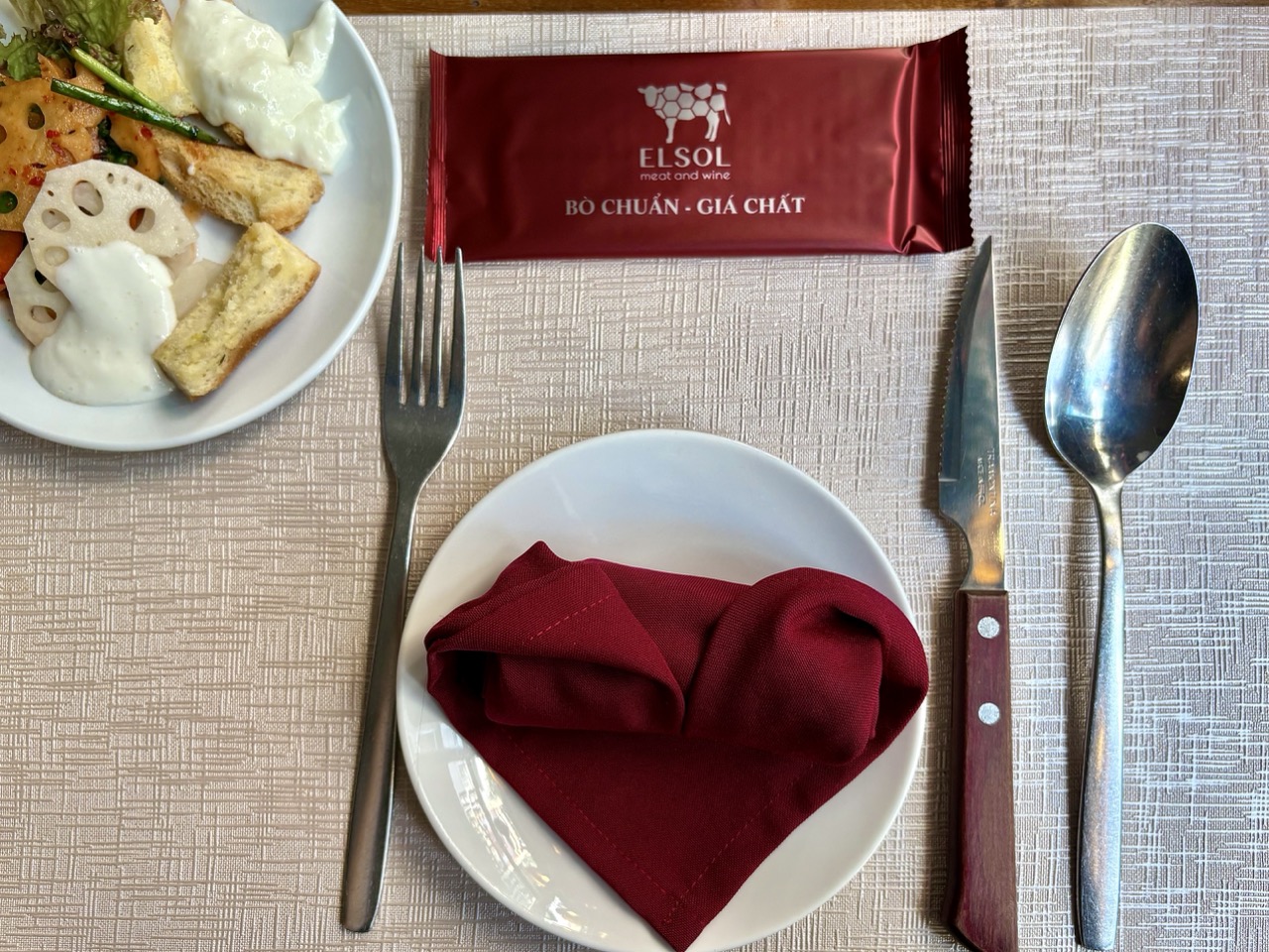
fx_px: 953
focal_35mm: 26
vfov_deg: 53.1
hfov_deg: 67.3
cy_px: 476
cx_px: 634
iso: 80
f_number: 1.6
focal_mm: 5.96
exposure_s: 1/100
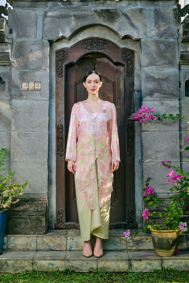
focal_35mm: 56
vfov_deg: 35.6
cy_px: 142
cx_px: 94
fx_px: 441
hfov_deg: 24.2
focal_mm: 56
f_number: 7.1
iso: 160
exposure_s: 1/160
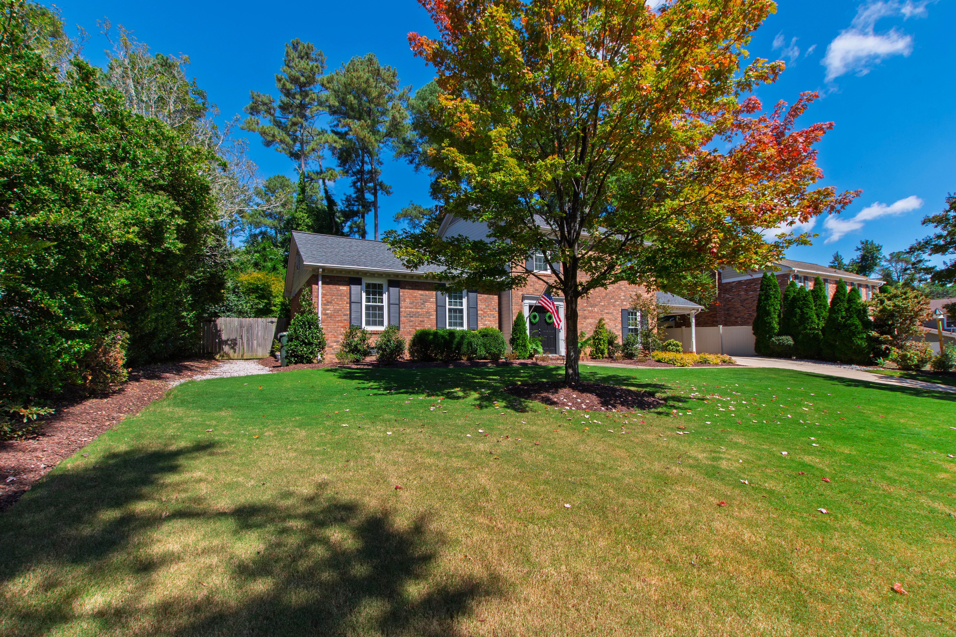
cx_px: 478
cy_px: 318
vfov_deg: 77.3
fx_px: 398
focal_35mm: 15
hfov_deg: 100.4
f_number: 8
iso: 160
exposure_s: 1/200
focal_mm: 10
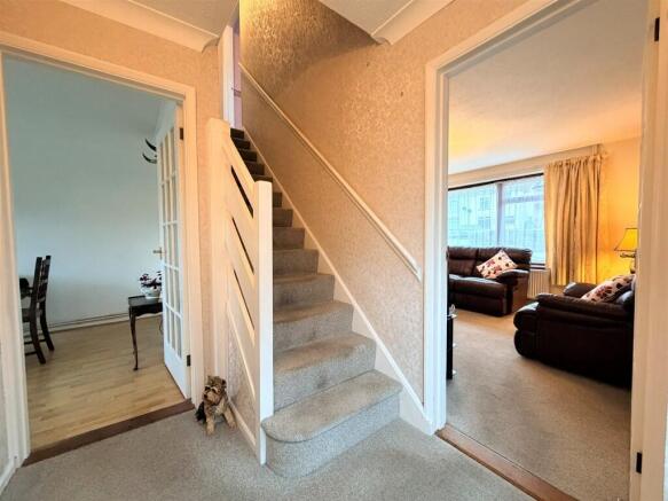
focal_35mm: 14
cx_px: 334
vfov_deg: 85.7
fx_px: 270
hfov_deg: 102.1
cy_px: 250
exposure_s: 1/50
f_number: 2.2
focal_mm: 2.22
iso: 400
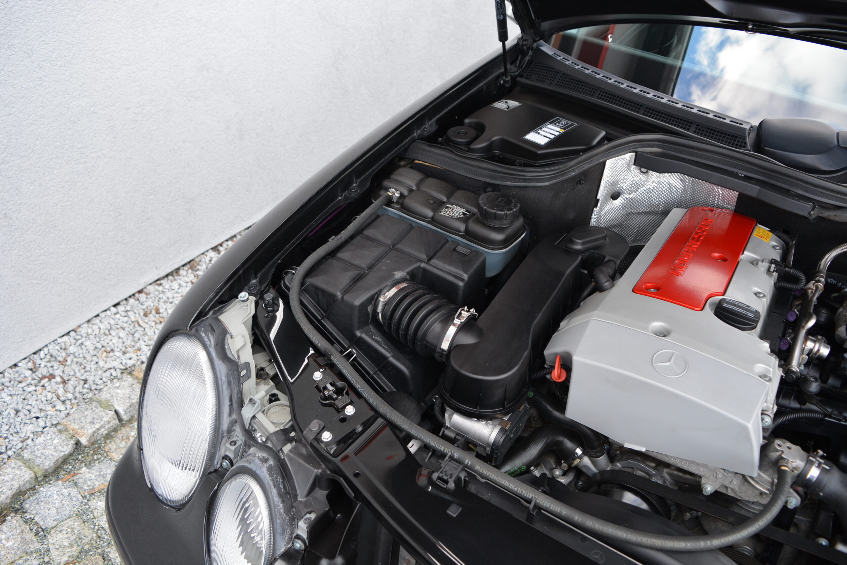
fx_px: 635
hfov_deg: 67.4
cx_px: 424
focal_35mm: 27
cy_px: 282
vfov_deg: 47.9
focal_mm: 18
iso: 400
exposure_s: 1/80
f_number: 4.5
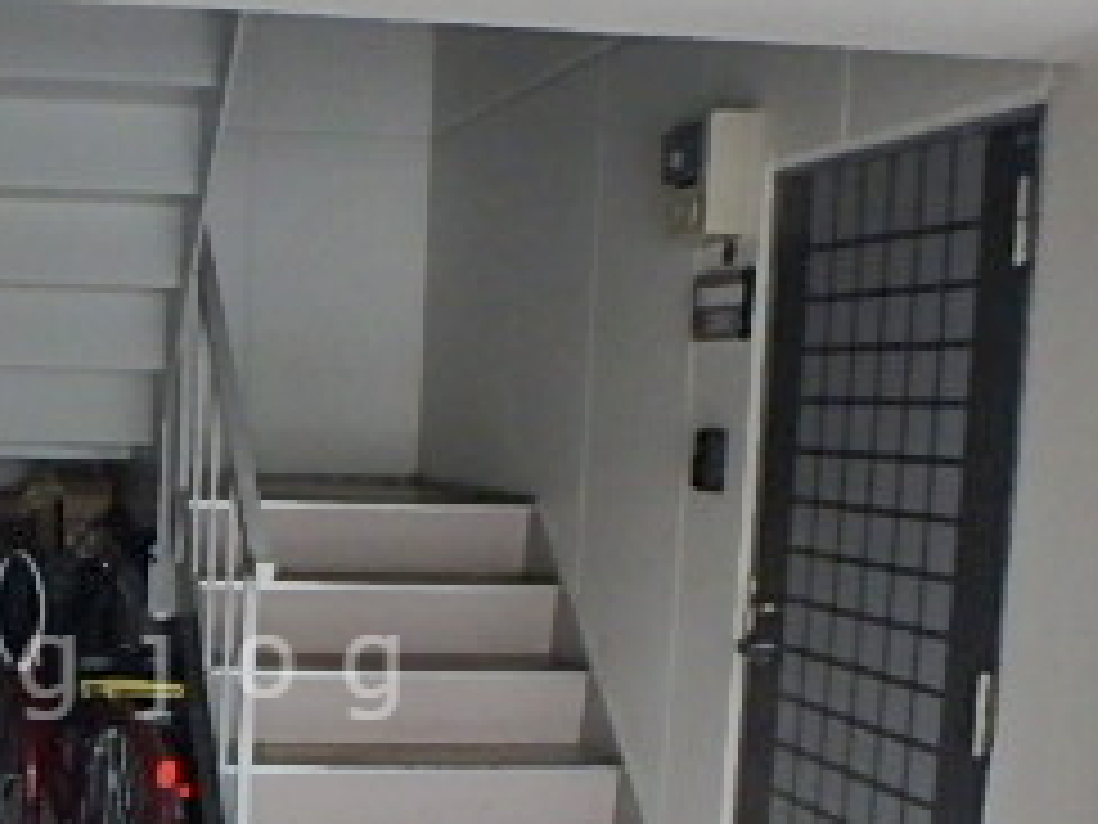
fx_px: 1745
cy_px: 666
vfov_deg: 26.1
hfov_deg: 33.2
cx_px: 117
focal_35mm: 55
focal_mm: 3.7
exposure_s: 1/30
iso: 640
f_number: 3.5
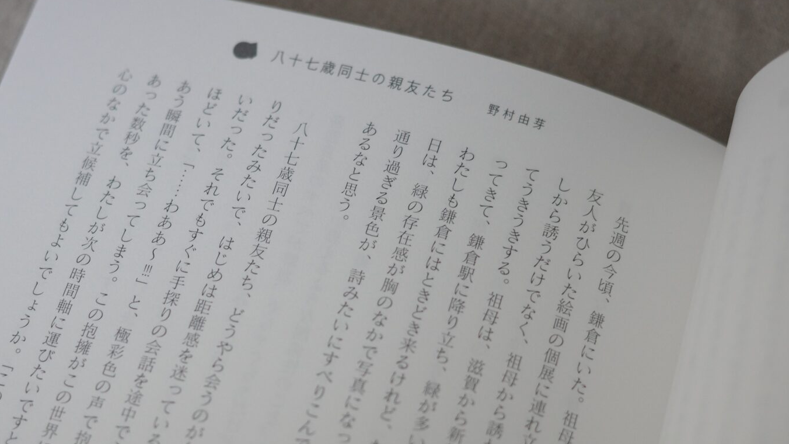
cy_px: 288
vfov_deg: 19.4
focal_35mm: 62
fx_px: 1297
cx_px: 302
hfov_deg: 33.7
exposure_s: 1/40
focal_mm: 26
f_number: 2.8
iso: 800
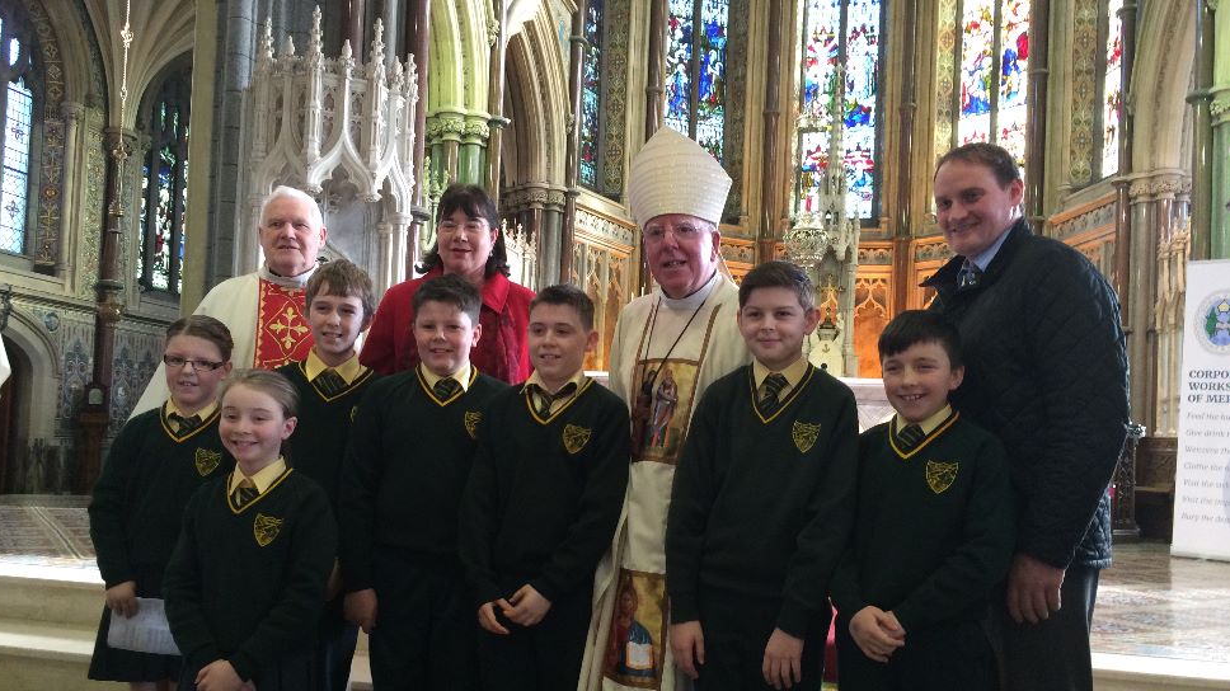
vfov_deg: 36.6
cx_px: 610
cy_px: 406
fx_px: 1043
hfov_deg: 61.0
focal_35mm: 32
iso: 200
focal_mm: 4.15
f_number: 2.2
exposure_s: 1/33
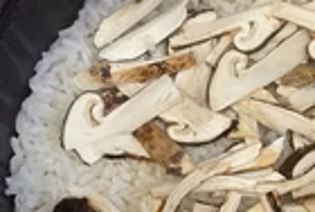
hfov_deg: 25.6
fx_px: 675
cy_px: 158
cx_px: 270
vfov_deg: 17.7
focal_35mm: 77
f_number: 1.6
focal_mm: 4.2
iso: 125
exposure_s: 1/98
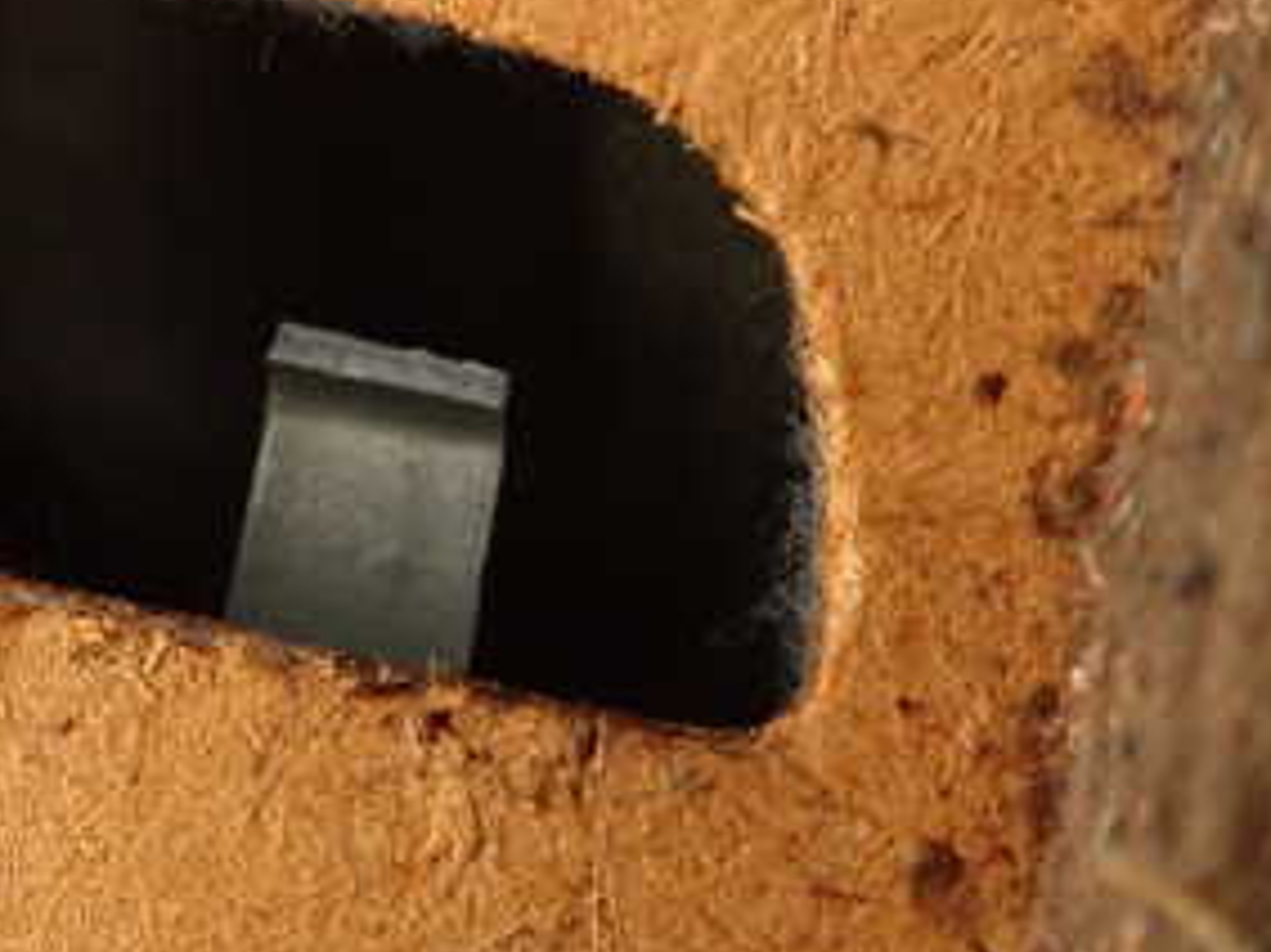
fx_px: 1945
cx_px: 265
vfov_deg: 27.5
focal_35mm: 53
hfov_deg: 35.1
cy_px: 436
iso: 500
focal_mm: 4.5
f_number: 2
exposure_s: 1/30
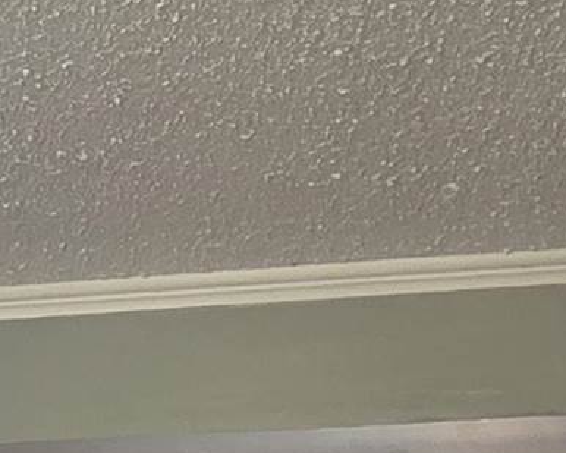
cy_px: 1105
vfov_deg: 12.1
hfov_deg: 19.0
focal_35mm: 101
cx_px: 270
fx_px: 1692
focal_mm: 2.2
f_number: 2.2
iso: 250
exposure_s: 1/120
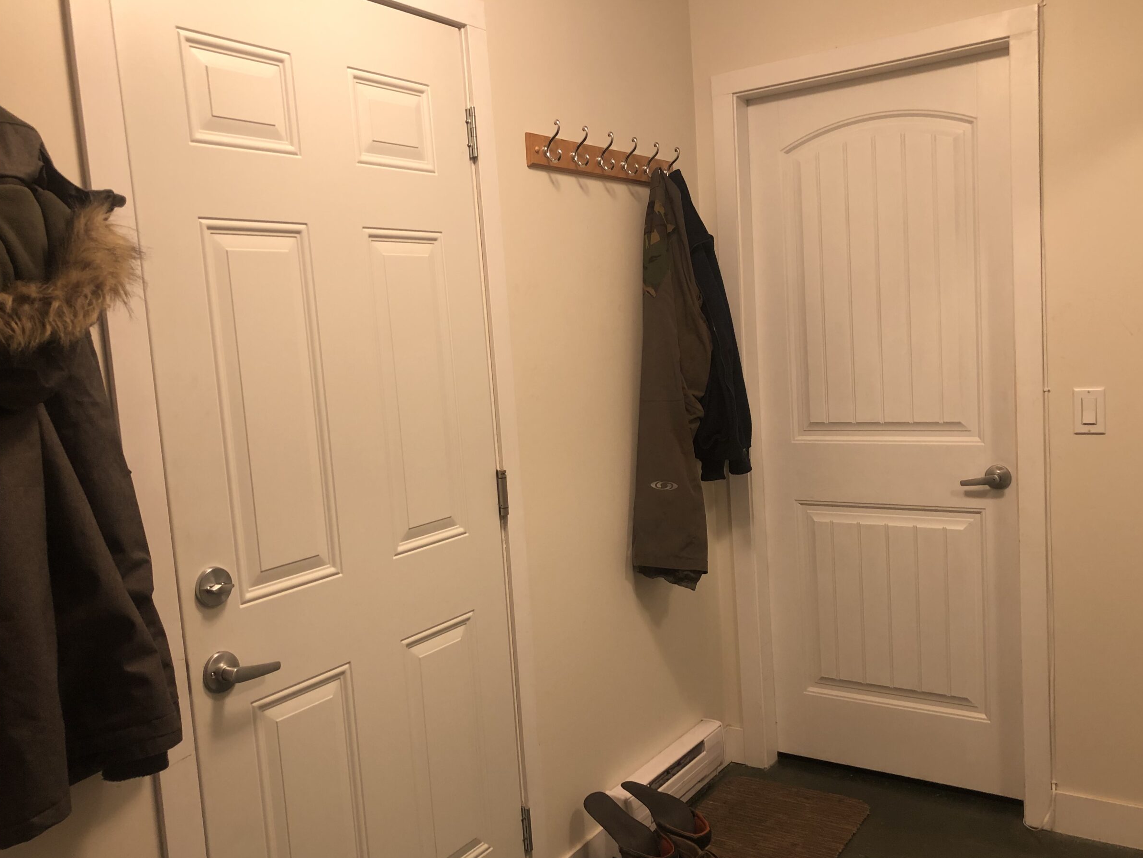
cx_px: 583
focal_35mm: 30
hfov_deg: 60.0
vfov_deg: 46.8
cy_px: 451
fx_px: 991
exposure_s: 1/20
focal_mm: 4
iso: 40
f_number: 1.8
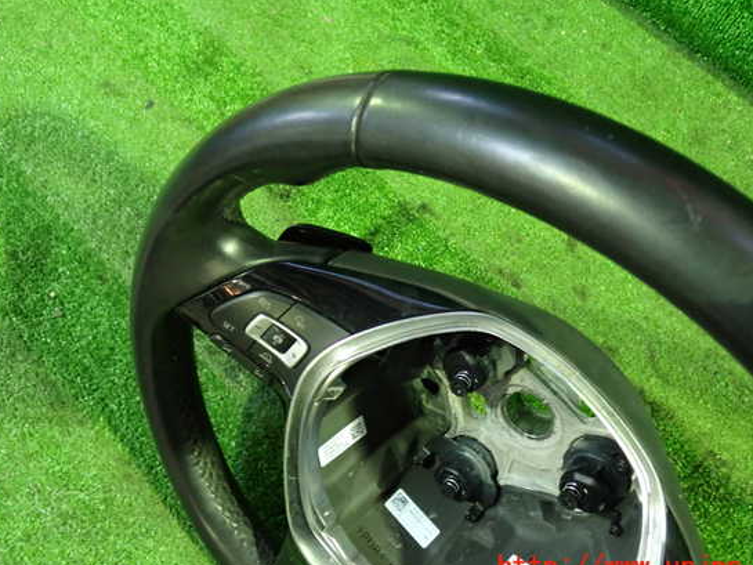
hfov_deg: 55.3
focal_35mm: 33
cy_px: 275
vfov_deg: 43.0
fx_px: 718
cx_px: 395
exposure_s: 1/25
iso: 800
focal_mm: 5.4
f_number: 2.3
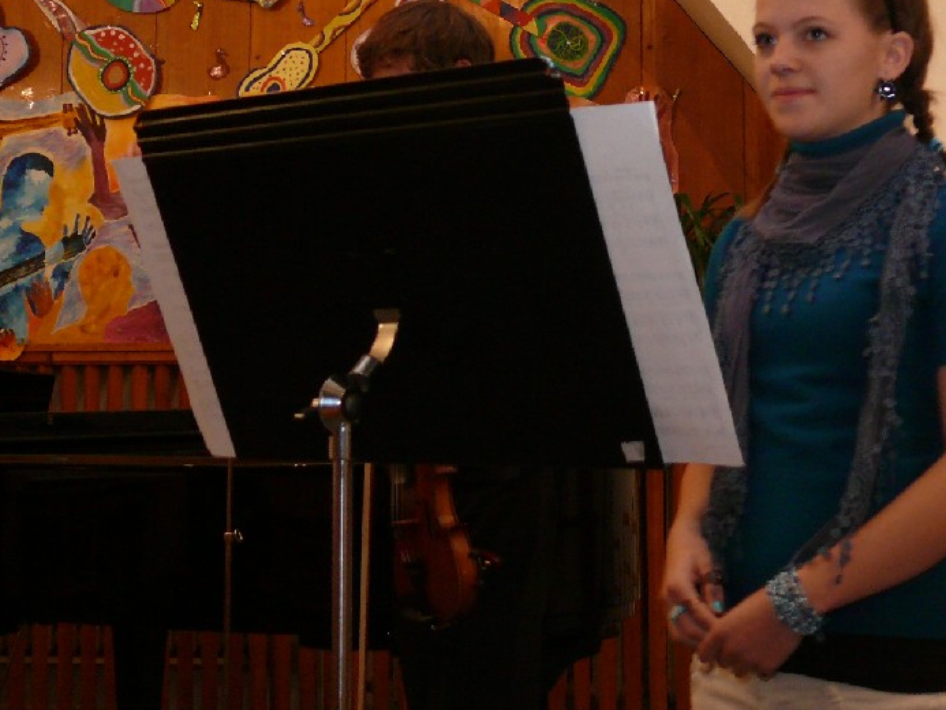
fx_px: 1941
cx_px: 814
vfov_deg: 20.5
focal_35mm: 71
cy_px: 141
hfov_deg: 26.6
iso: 200
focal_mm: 8.3
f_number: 2.8
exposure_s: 1/30
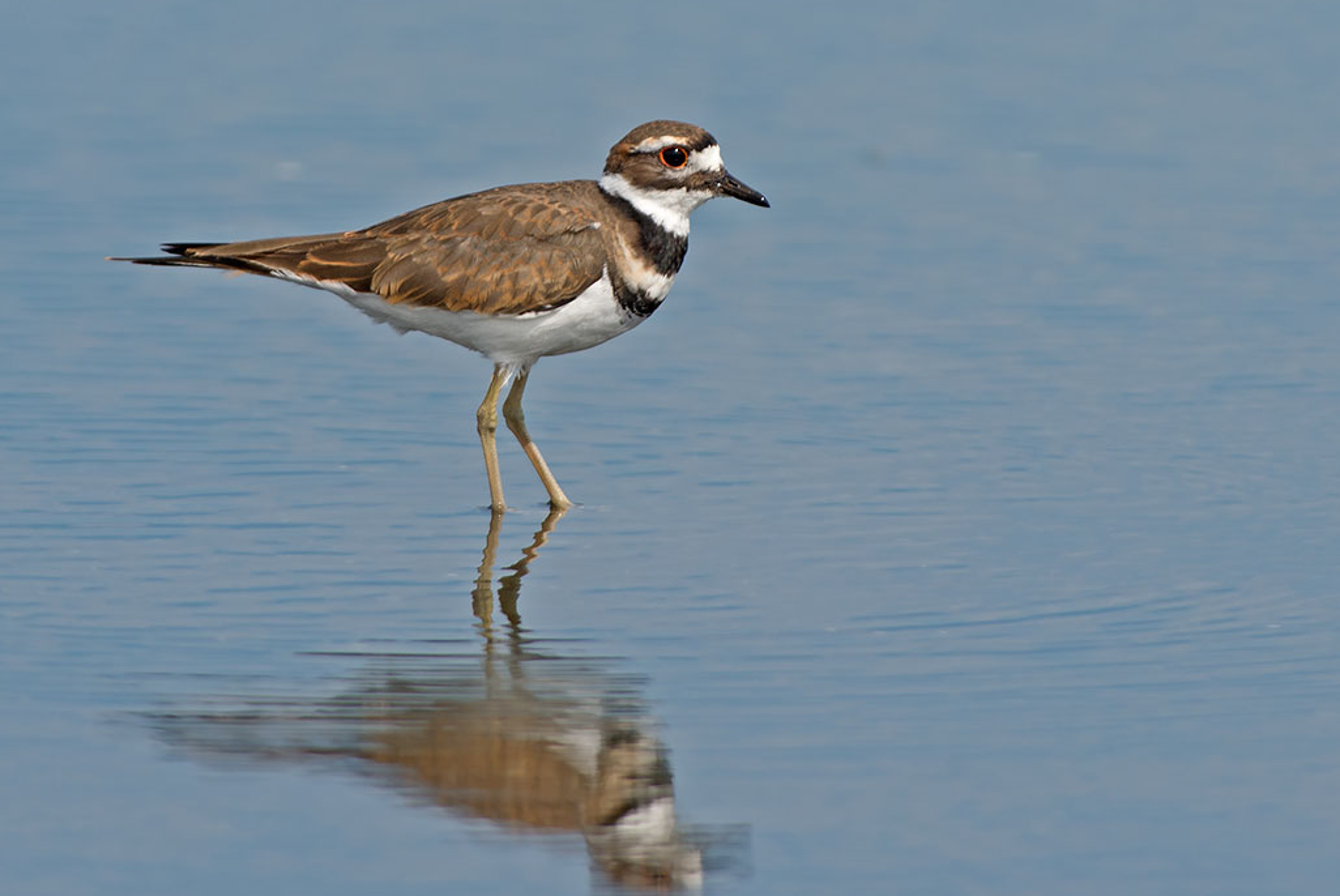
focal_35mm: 702
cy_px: 412
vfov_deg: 2.0
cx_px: 730
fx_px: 26151
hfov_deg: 2.9
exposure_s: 1/1600
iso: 500
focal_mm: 600
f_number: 8
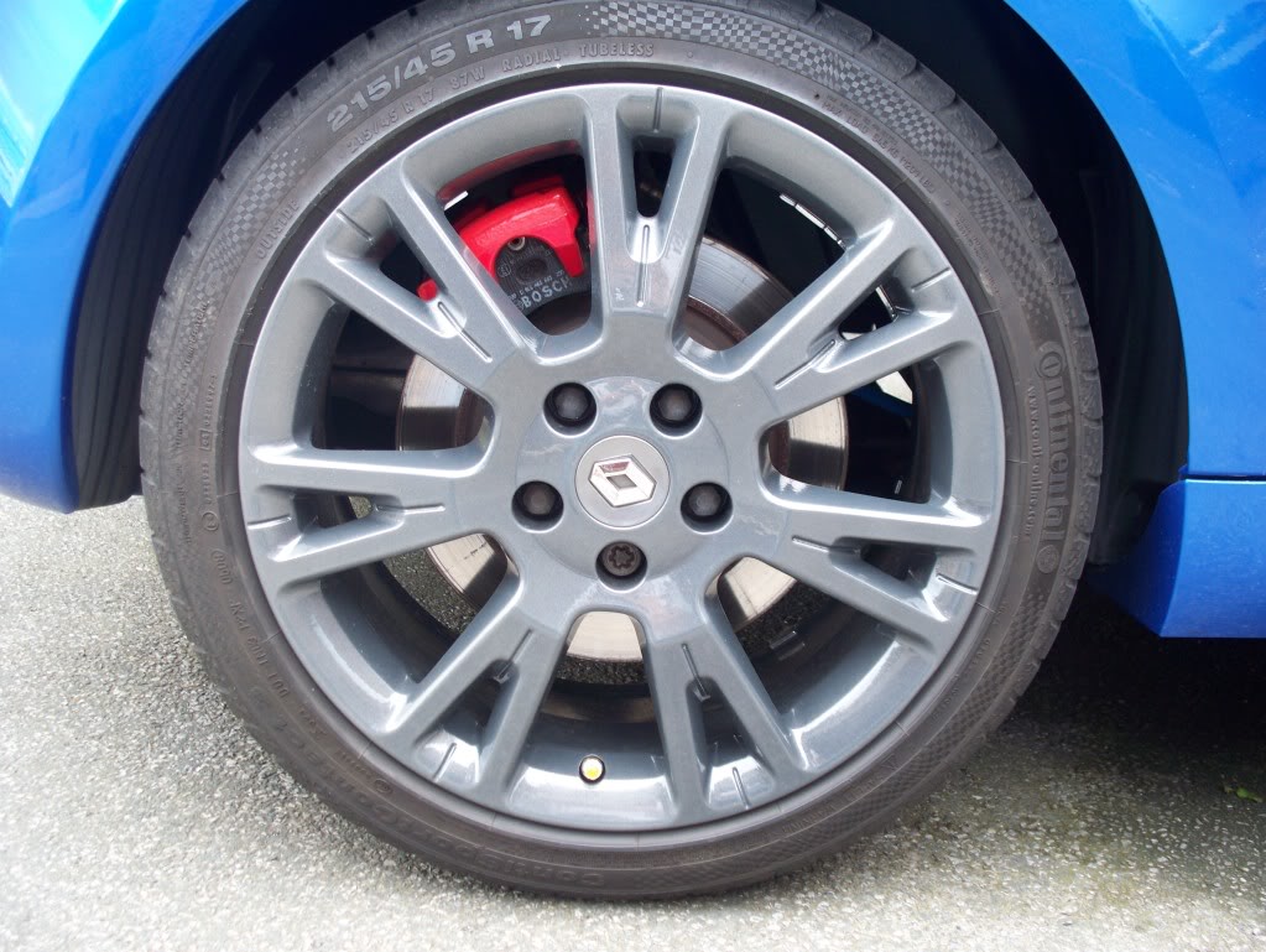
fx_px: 1720
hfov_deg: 40.4
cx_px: 633
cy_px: 476
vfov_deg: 30.9
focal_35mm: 47
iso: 80
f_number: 2.9
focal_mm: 9.9
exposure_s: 1/60
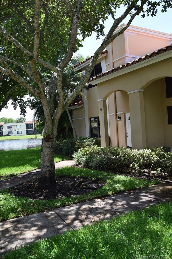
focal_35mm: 33
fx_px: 237
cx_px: 86
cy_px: 130
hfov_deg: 39.9
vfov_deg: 57.2
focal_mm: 22
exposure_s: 1/250
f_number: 8
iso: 250
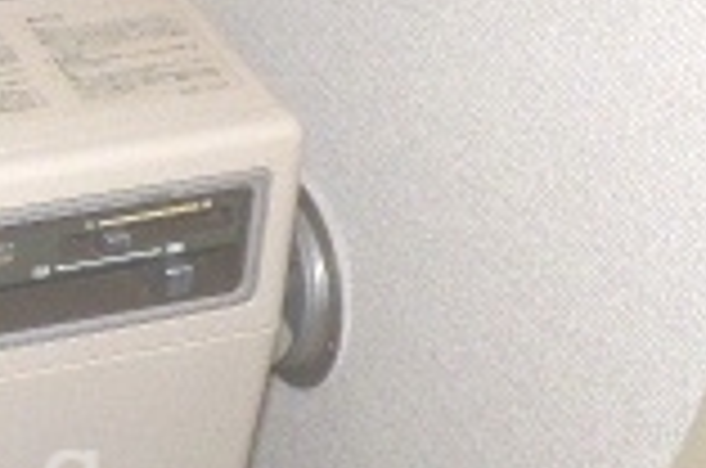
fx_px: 1664
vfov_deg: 15.7
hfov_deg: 21.8
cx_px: -184
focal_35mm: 85
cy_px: 482
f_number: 2.8
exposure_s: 1/60
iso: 200
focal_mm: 3.58
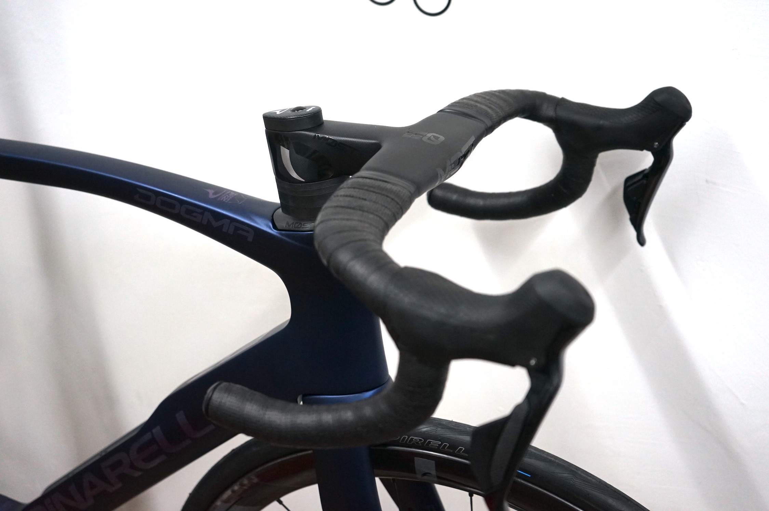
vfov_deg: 30.5
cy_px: 256
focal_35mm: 44
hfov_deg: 44.5
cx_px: 384
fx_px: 939
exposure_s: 1/160
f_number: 4.5
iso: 2000
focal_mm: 44
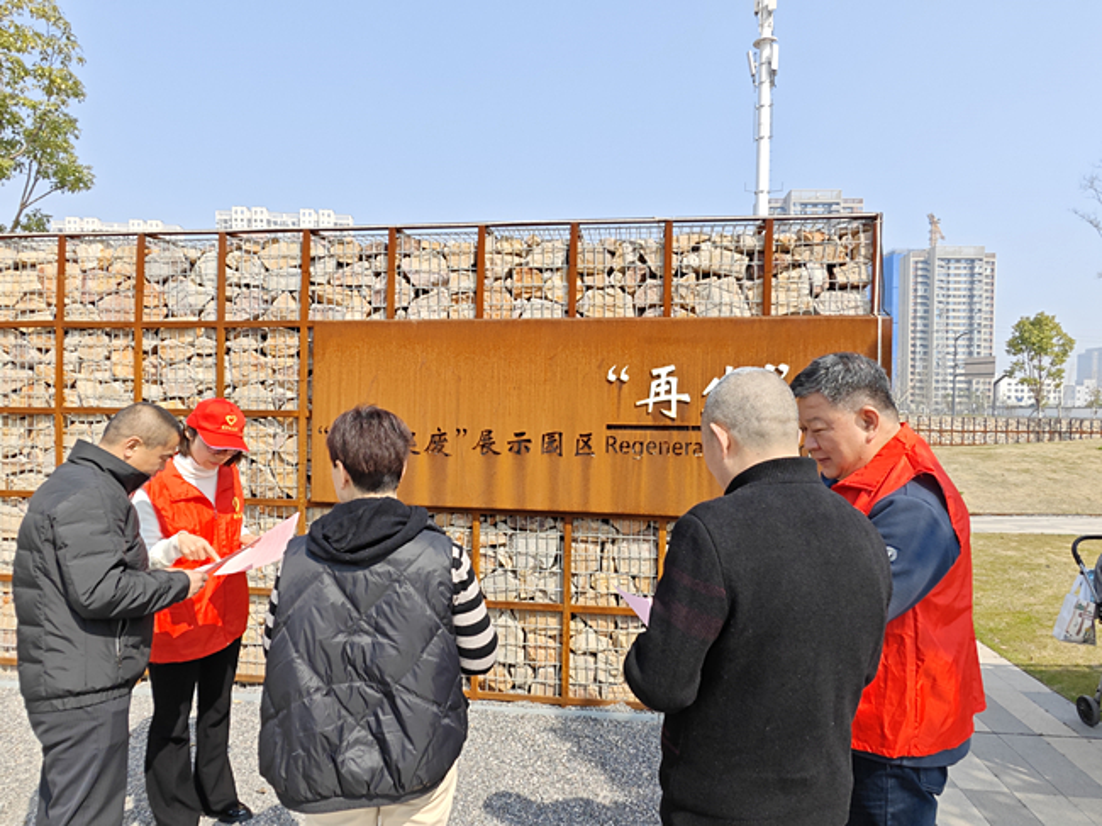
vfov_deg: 61.1
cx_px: 551
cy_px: 413
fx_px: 700
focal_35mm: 22
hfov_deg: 76.4
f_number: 1.8
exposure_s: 1/1722
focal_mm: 2.03
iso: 50
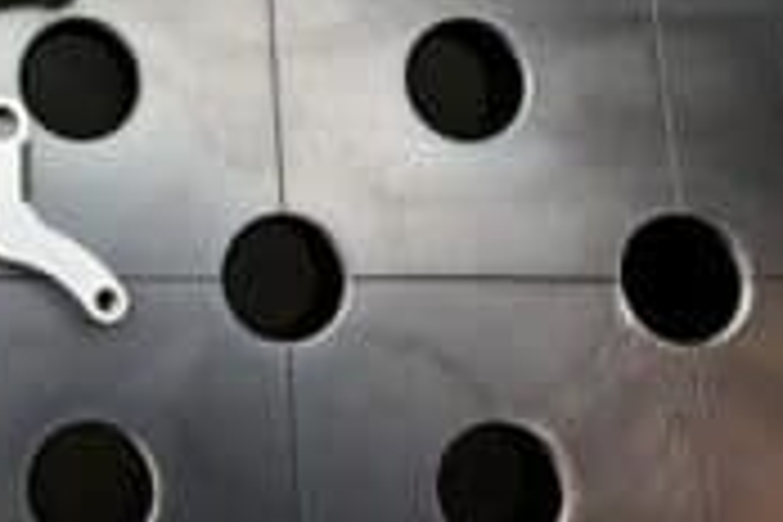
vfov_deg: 20.6
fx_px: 1348
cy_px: -94
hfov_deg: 29.0
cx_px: -99
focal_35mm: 62
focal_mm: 5.96
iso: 40
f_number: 1.6
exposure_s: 1/100
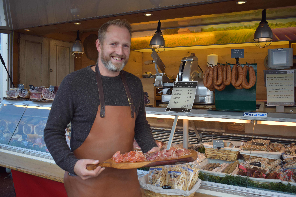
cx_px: 148
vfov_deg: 38.4
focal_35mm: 34
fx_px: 284
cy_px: 98
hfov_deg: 55.1
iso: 200
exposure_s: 1/400
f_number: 3.8
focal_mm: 23
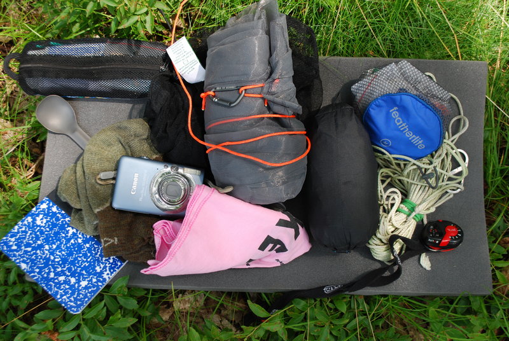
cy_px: 170
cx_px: 254
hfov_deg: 46.3
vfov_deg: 32.0
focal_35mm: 42
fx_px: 595
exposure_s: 1/100
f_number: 5
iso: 200
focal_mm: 28
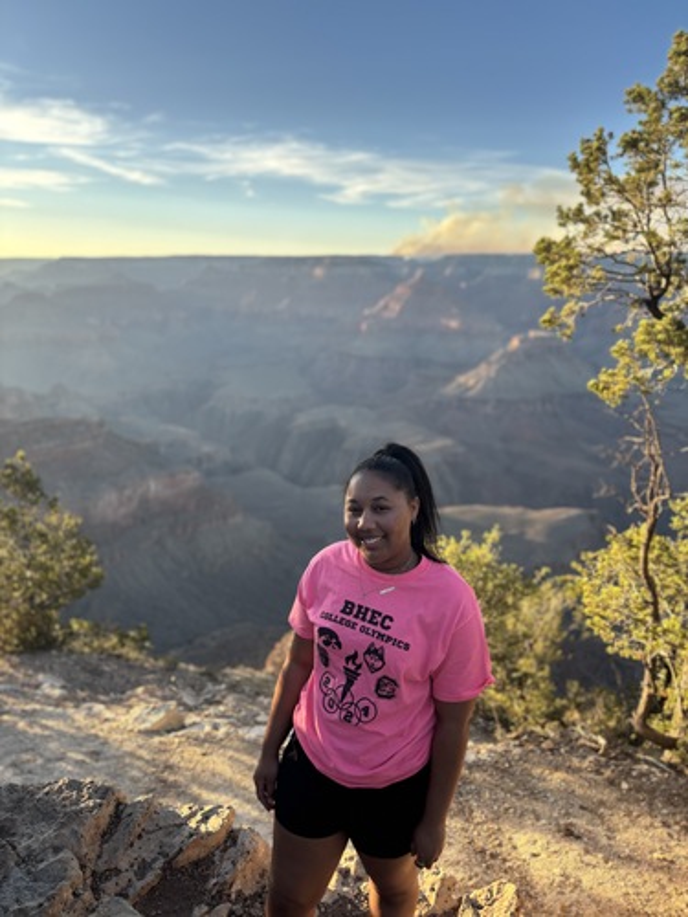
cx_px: 344
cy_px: 458
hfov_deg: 53.1
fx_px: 689
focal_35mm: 26
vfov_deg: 67.3
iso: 50
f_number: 1.6
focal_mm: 5.96
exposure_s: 1/505
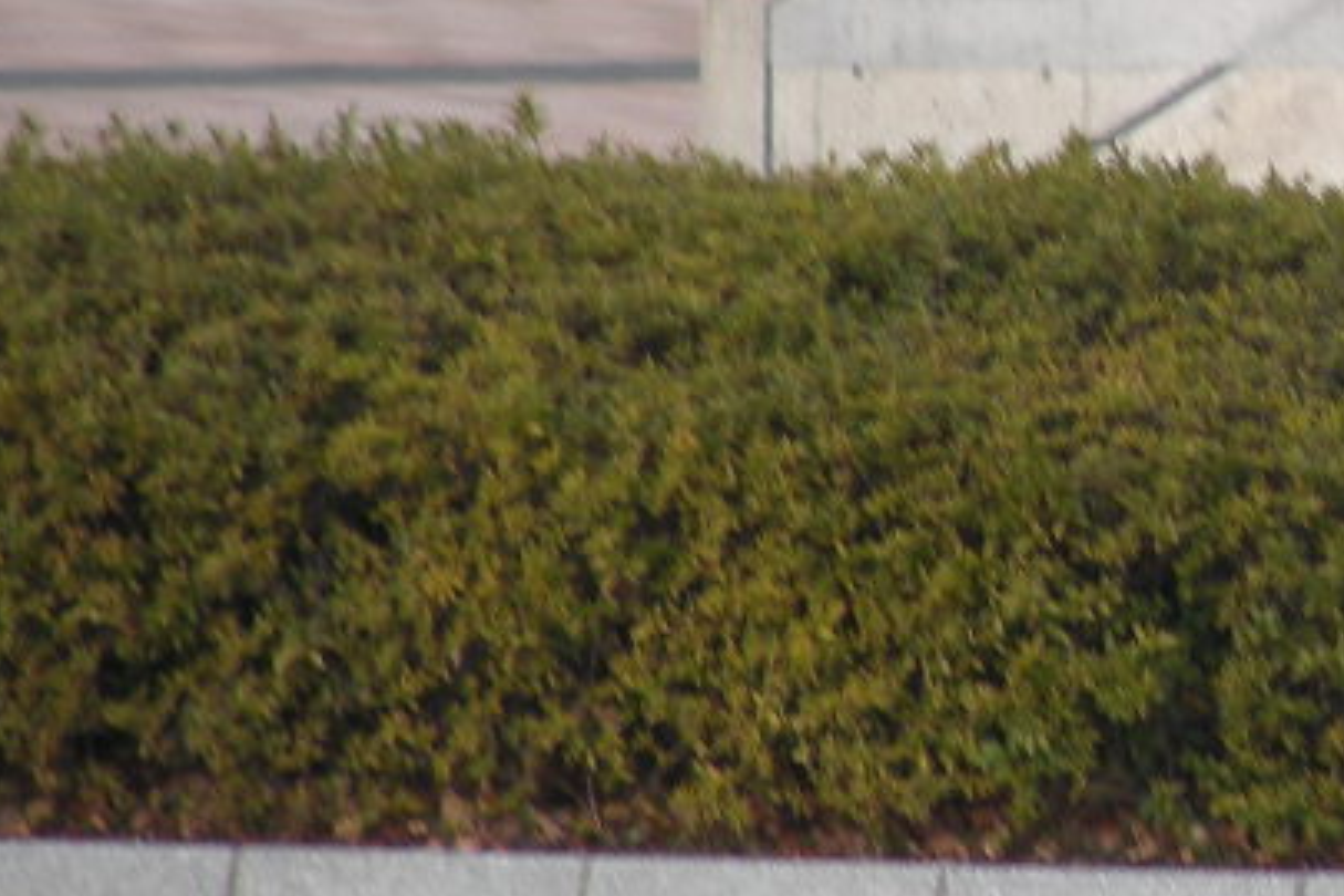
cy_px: 395
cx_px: 1410
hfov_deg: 2.1
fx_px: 37330
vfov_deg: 1.4
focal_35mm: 1000
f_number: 3.5
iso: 51
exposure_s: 1/71.3
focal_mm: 63.3
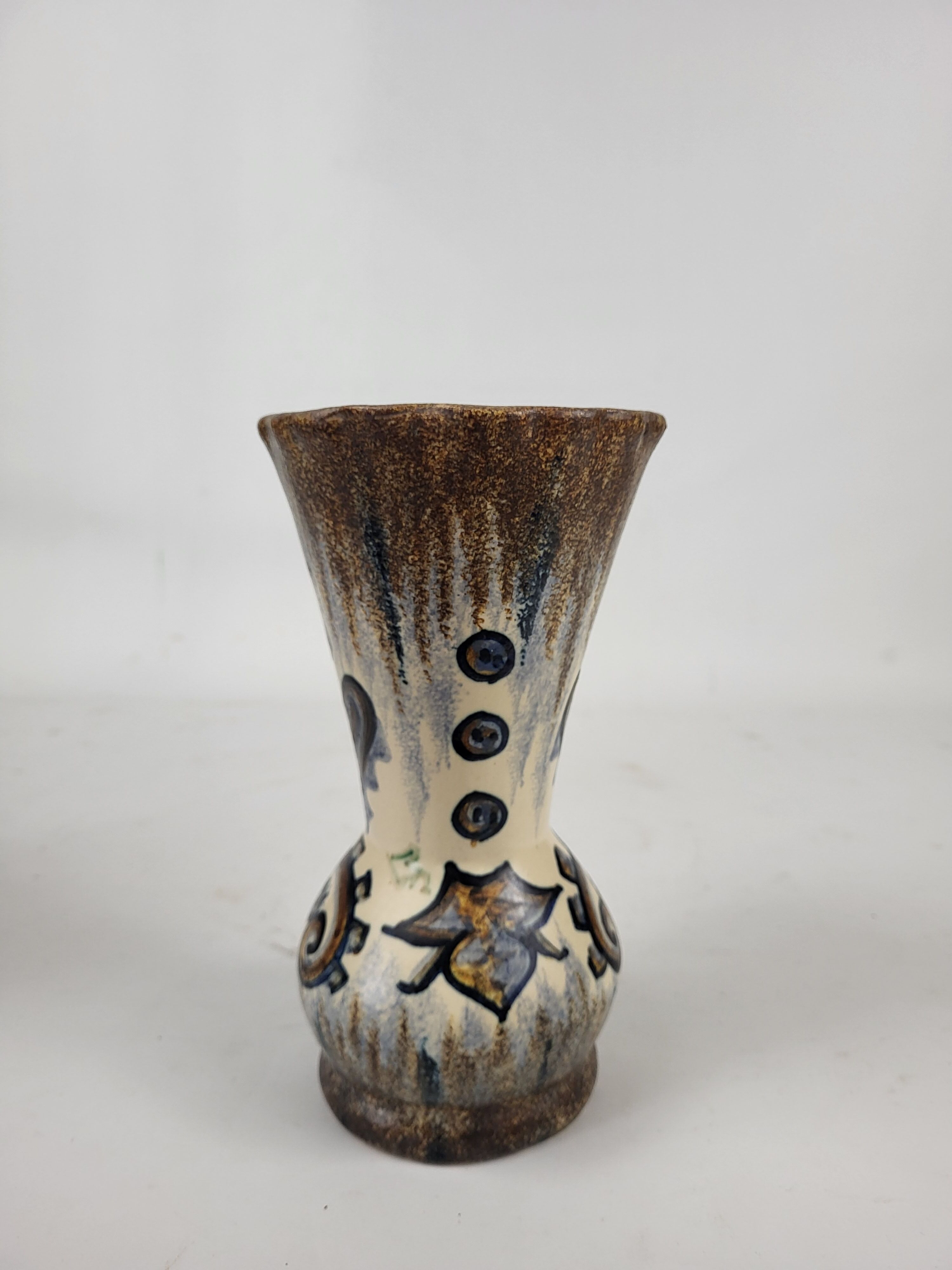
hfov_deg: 53.1
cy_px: 635
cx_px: 476
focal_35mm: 26
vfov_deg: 67.3
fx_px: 953
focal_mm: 5.4
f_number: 1.8
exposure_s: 1/100
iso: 160
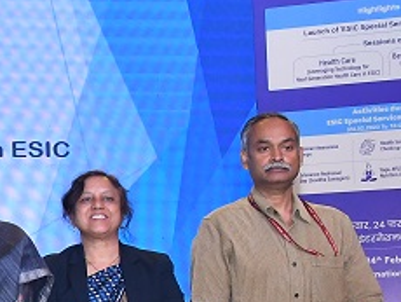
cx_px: -246
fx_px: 1519
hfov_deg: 13.9
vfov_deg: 11.2
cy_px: 289
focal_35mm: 131
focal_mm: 22
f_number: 6.3
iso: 1600
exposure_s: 1/125
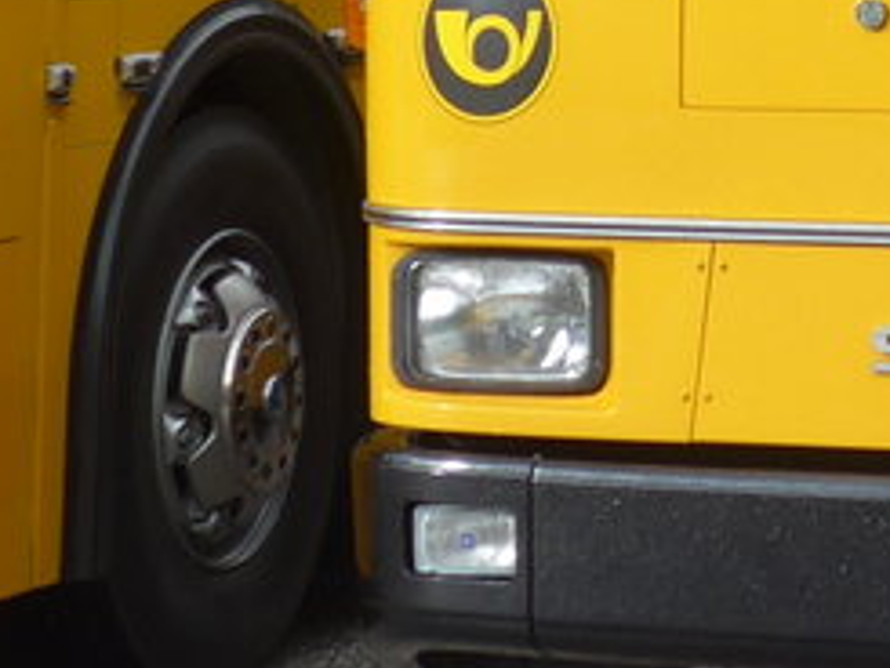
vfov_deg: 6.1
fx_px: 6174
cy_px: -512
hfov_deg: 8.1
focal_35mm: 240
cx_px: 1261
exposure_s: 1/250
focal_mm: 10.1
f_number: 3.2
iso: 80
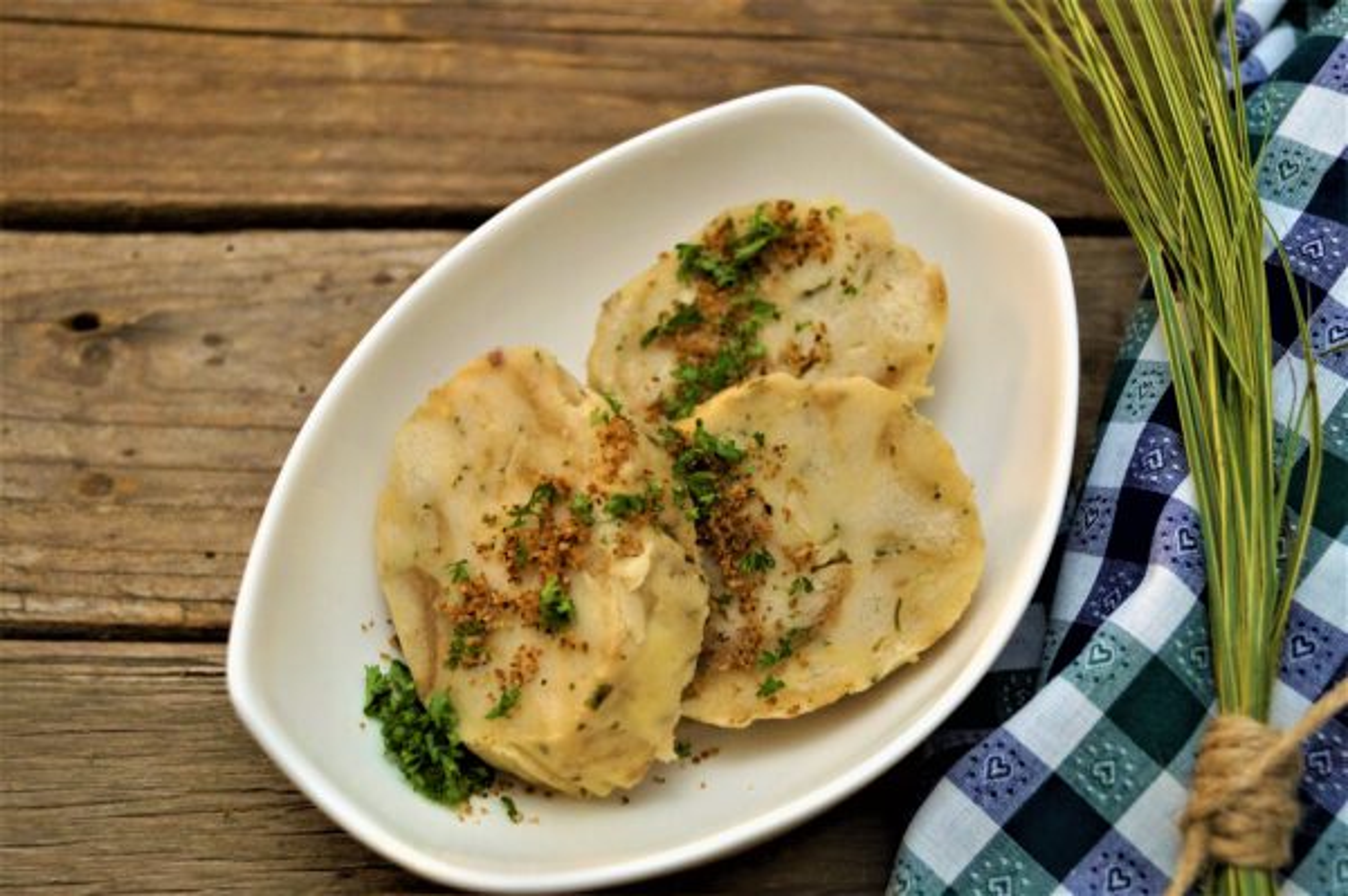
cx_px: 674
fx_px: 1945
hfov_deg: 38.2
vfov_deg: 25.9
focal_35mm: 52
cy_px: 448
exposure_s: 1/60
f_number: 5
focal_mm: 35
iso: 1250
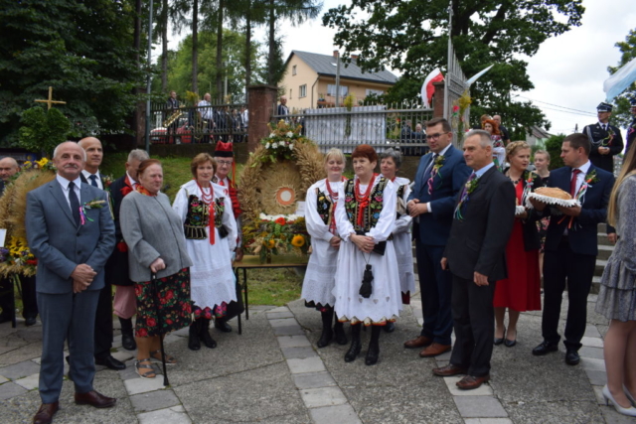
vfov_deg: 48.0
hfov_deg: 67.4
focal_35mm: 27
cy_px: 212
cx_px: 318
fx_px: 477
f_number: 8
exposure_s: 1/250
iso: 280
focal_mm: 18
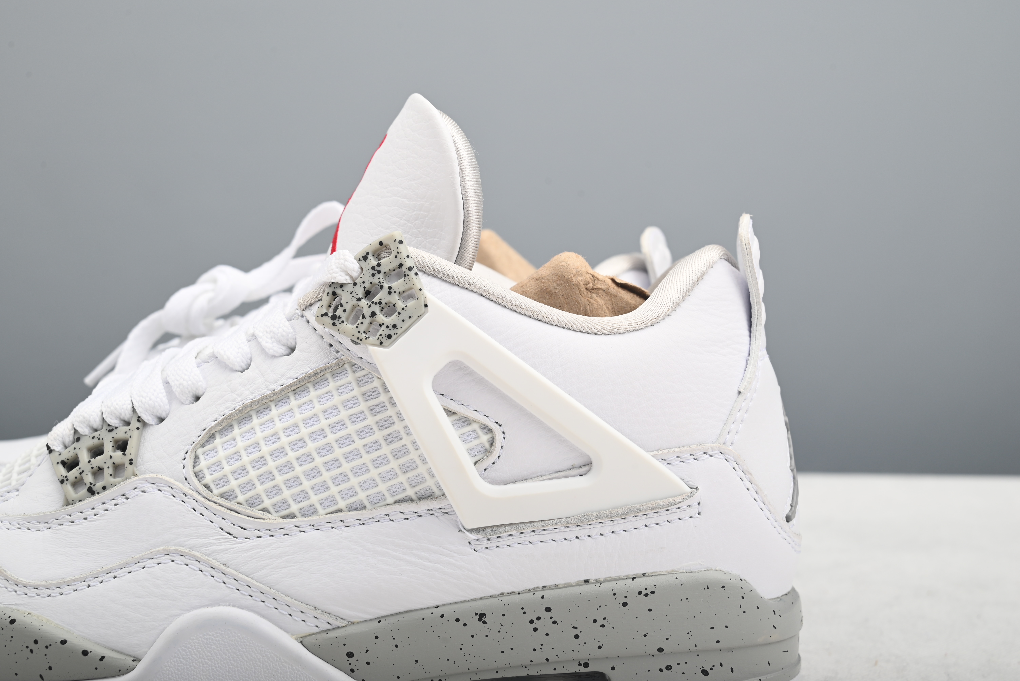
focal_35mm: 50
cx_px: 510
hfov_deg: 39.6
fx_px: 1417
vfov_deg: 27.0
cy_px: 340
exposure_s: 1/200
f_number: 11
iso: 100
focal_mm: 50
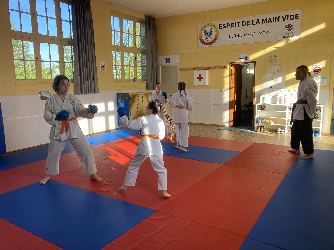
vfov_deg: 49.7
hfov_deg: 63.4
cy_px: 125
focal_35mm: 28
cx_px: 167
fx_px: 270
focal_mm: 3.99
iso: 20
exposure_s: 1/202
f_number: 1.8
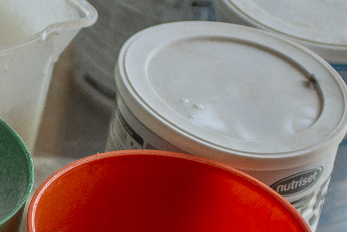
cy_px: 333
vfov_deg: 6.0
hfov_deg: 8.9
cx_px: -115
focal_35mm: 226
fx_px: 2179
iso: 500
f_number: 3.2
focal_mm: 44
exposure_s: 1/250
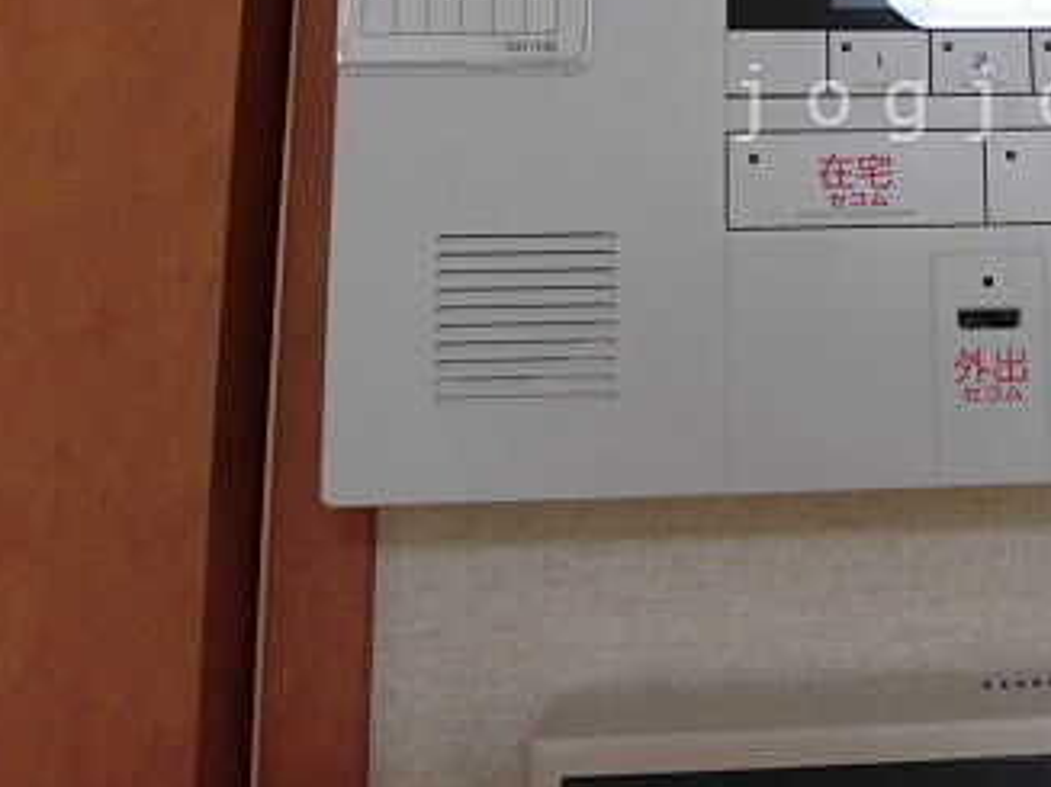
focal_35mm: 47
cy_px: 103
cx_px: 955
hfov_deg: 37.7
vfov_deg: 29.8
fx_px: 1426
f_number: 3.1
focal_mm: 4.3
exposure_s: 1/50
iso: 250
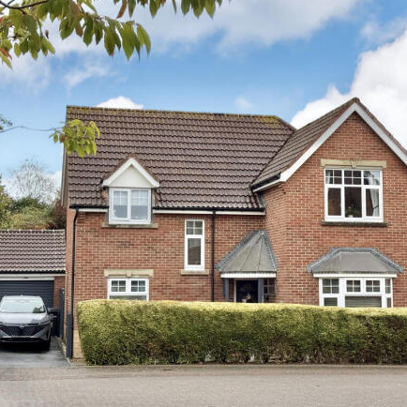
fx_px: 758
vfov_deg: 30.0
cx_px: 240
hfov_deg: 30.0
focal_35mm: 57
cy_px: 203
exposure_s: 1/1287
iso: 64
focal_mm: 6.76
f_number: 1.78
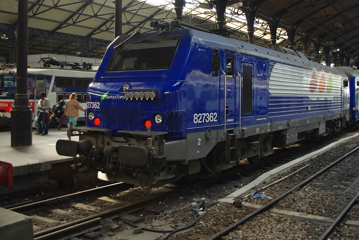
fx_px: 379
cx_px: 208
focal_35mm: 38
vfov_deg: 35.0
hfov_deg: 50.4
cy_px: 92
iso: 100
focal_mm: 20
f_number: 4
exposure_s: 1/30
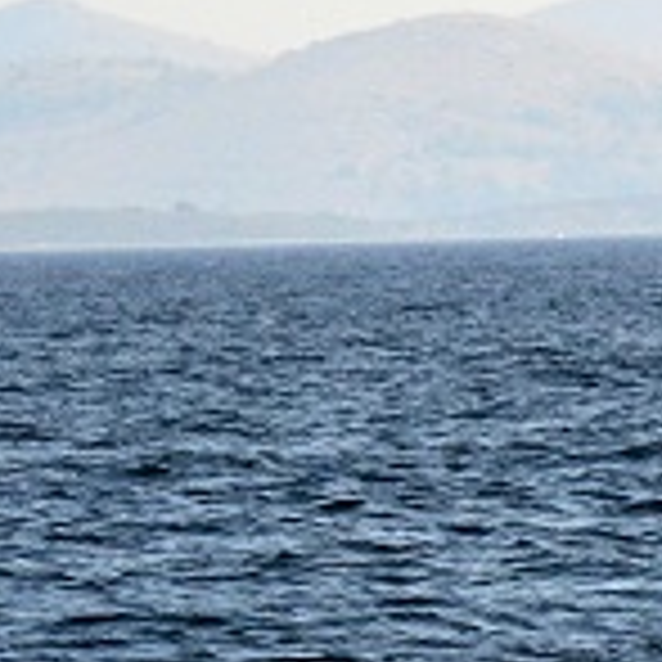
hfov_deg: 1.7
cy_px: 128
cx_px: 2006
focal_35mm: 1000
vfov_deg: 1.8
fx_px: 21636
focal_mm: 116
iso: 400
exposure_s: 1/3200
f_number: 4.8
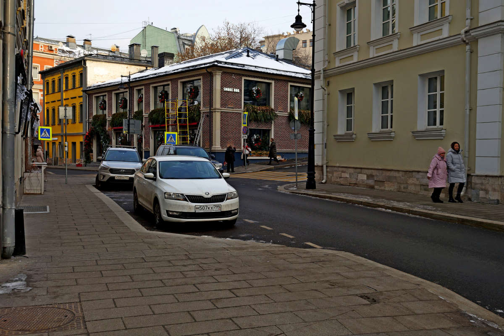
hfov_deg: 53.1
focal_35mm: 36
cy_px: 168
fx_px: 504
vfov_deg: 36.9
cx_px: 252
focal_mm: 24
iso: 100
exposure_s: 1/100
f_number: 8
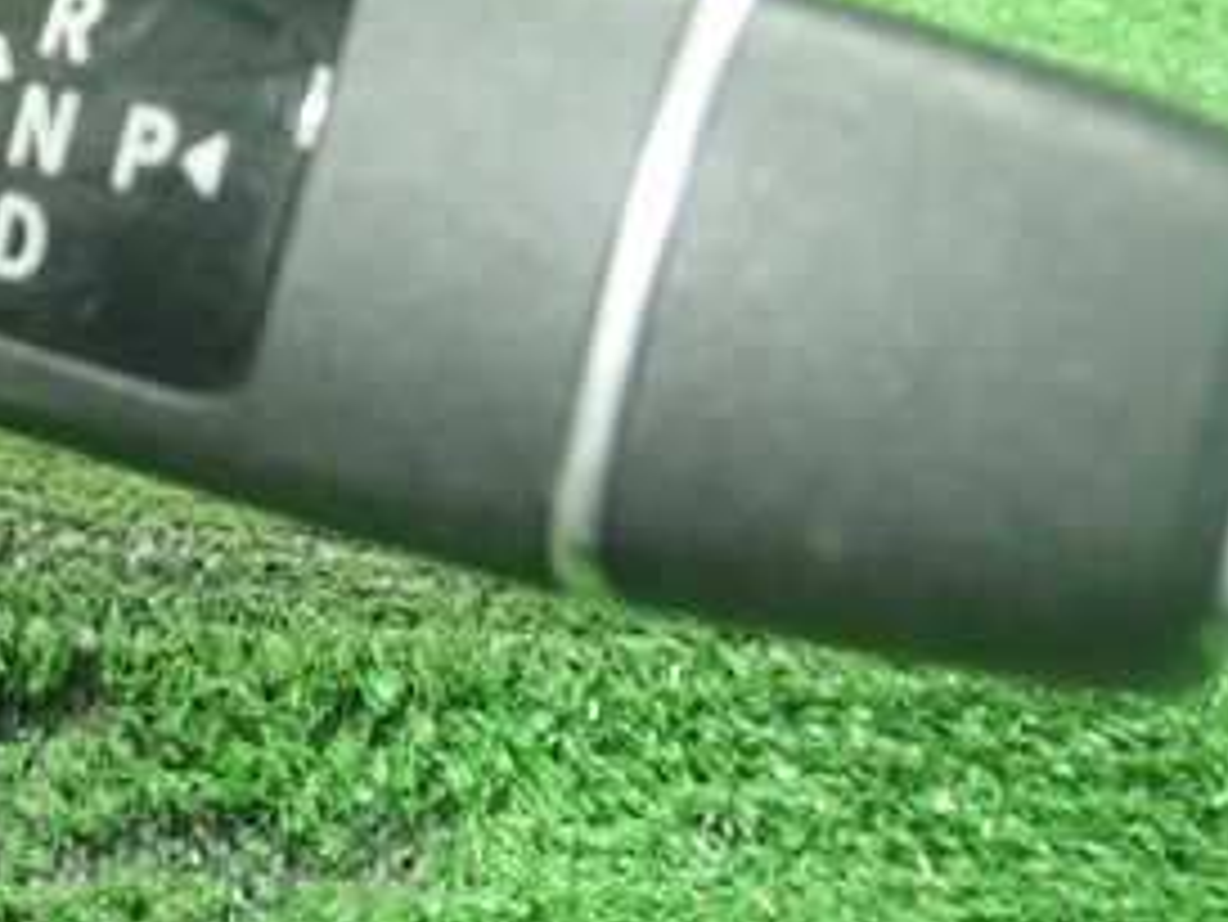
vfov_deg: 22.2
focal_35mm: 66
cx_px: 247
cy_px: 315
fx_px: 2342
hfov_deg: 28.7
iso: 800
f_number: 2.3
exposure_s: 1/100
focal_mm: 5.5
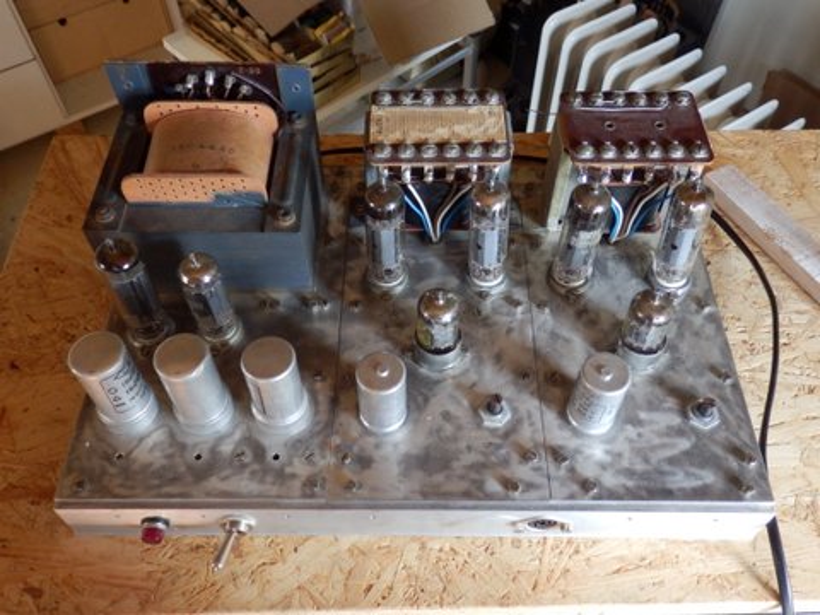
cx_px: 410
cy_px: 308
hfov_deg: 60.0
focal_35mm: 30
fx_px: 711
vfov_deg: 46.8
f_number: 3.3
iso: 320
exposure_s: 1/60
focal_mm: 5.5
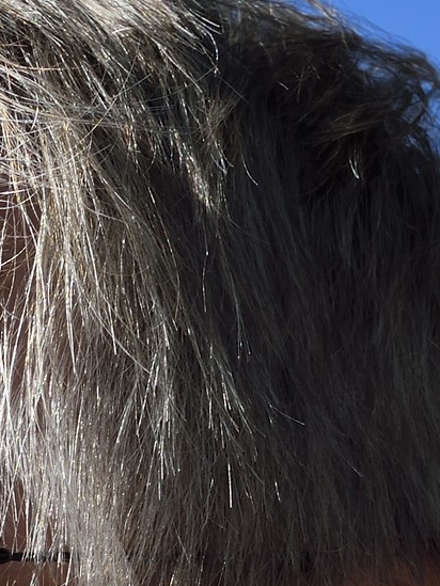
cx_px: -319
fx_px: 4269
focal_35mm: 252
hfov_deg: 5.8
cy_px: 780
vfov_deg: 7.8
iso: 200
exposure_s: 1/320
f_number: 11
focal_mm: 60
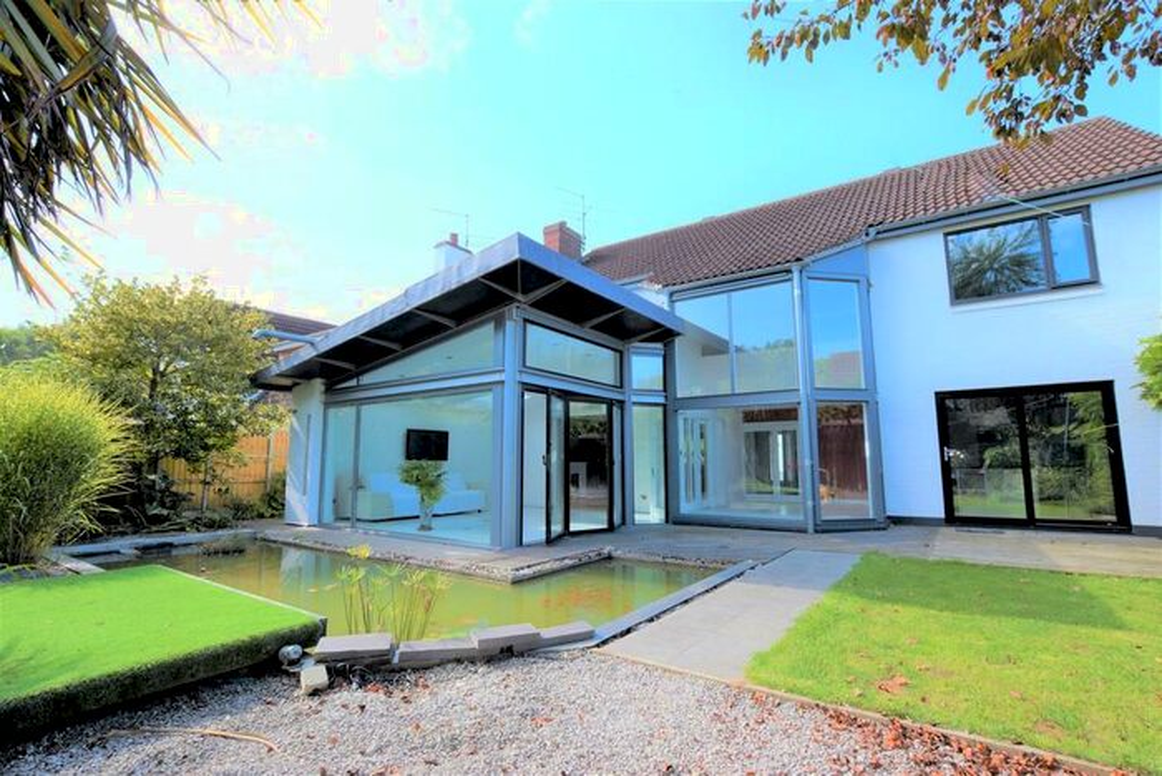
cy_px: 388
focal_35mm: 16
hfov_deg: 95.0
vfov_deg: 72.1
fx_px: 533
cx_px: 581
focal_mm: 11
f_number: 9
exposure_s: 1/320
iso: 200
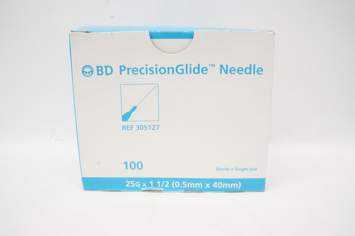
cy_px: 118
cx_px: 178
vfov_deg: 47.8
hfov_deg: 67.4
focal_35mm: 27
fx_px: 266
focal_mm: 18
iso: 1600
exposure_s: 1/25
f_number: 14
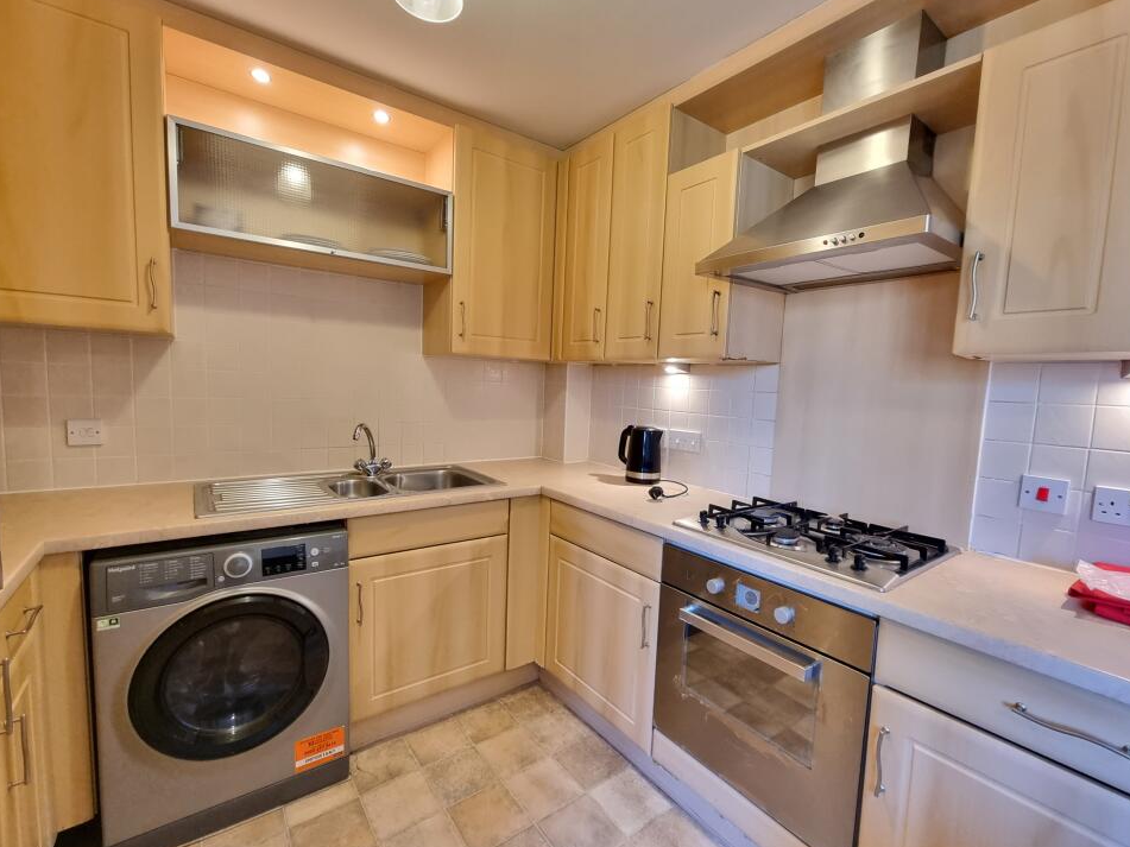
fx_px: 457
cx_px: 576
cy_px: 418
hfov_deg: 102.1
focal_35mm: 14
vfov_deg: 85.7
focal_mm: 2.2
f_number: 2.2
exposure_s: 1/33
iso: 640
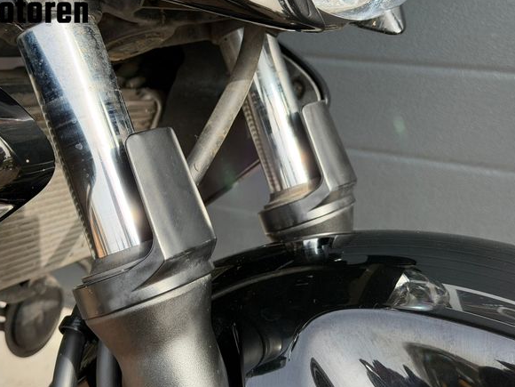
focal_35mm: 53
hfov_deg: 36.2
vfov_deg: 27.5
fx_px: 789
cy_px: 177
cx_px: 258
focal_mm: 6.76
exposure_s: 1/669
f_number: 1.78
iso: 80
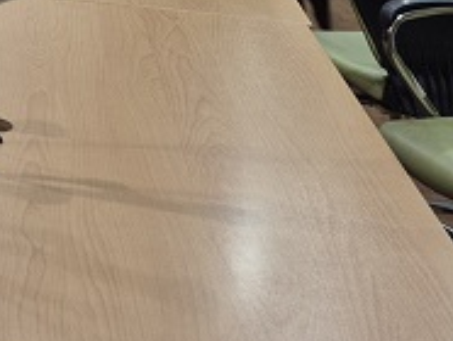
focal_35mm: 111
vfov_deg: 11.6
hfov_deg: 16.8
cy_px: -403
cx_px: -124
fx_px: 1454
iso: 80
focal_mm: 5.4
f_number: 1.8
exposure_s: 1/60
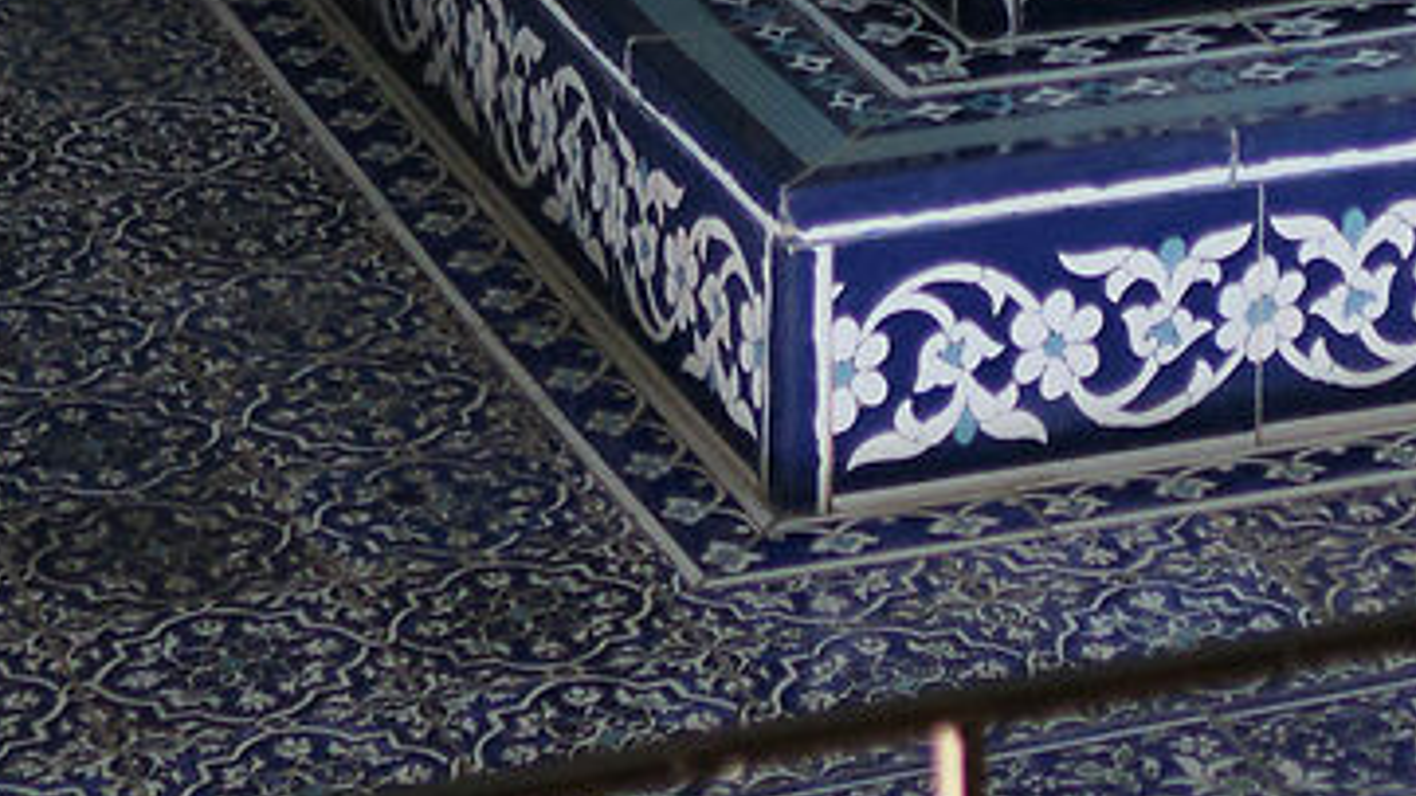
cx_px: 1326
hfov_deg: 12.8
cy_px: -1286
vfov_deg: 6.8
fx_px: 6270
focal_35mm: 167
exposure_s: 1/170
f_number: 1.4
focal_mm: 16
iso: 640
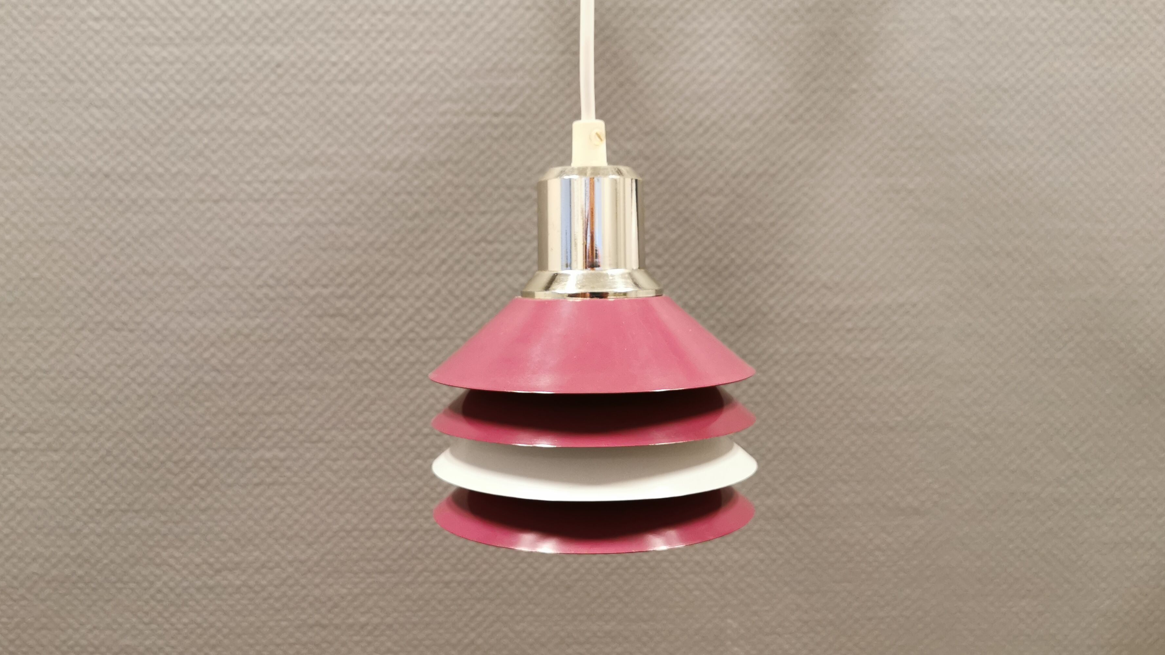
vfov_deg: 38.9
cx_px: 590
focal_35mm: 30
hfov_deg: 64.3
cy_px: 361
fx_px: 927
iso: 250
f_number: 1.6
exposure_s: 1/50
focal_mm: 5.56
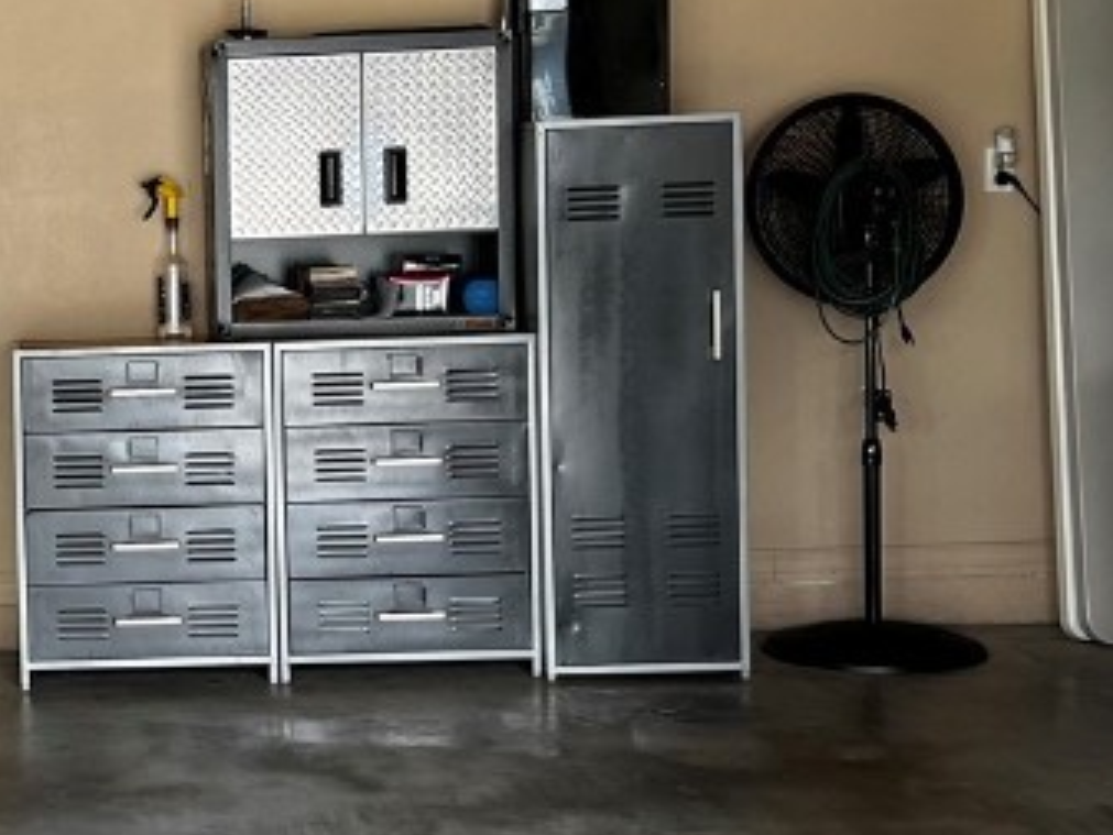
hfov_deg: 23.6
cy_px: 413
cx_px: -10
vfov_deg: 18.7
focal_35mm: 79
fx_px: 2541
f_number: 1.5
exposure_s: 1/121
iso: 50
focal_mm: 5.7
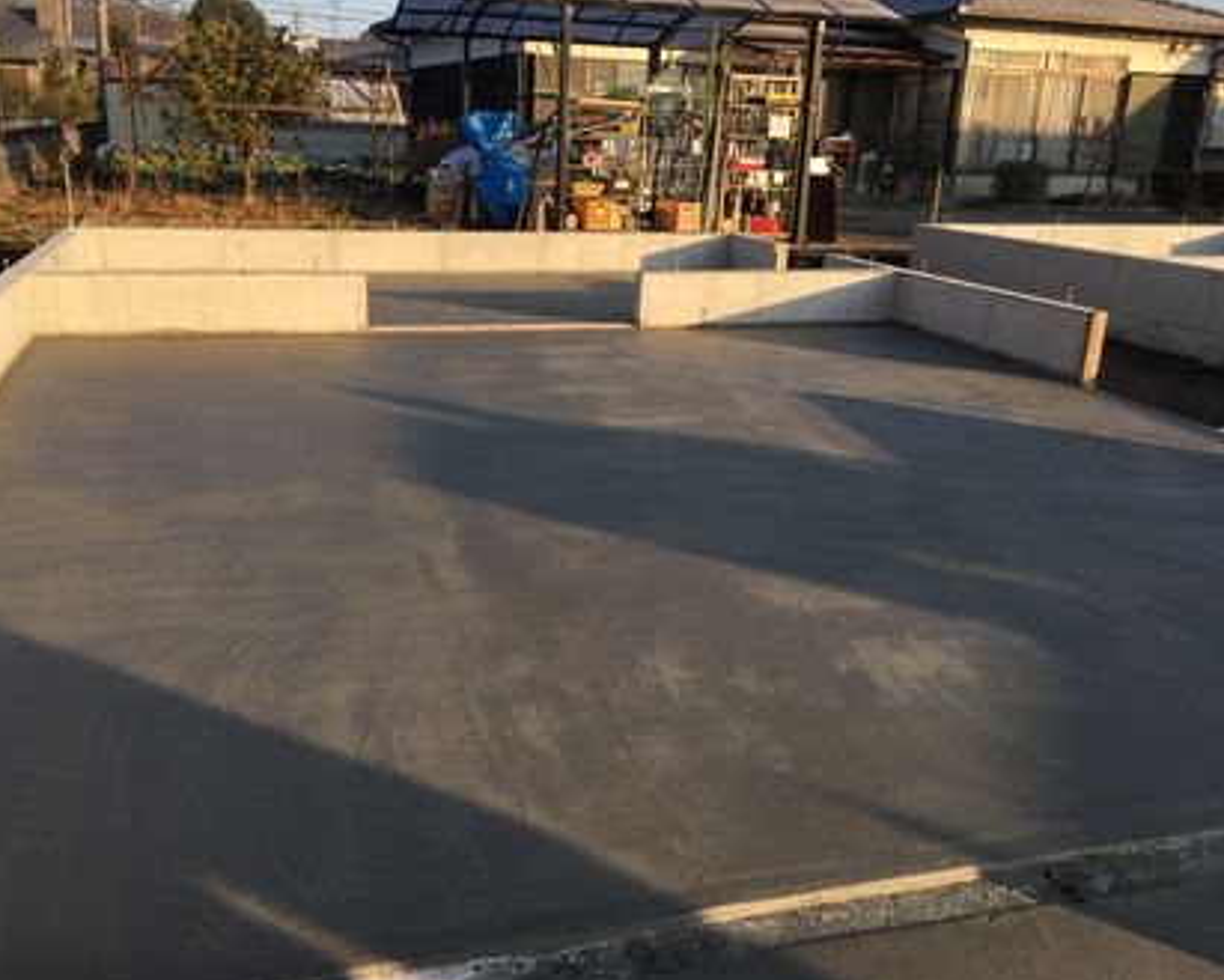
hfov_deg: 57.1
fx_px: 1123
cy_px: 500
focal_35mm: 31
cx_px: 563
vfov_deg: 47.1
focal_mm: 4.15
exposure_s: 1/458
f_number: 2.2
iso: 25
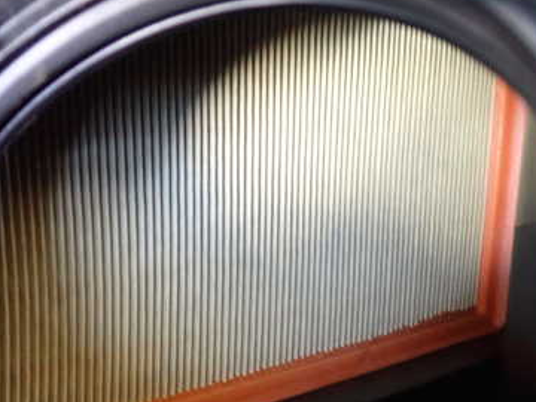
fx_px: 774
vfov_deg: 28.9
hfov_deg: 37.9
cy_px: 265
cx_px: 194
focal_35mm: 50
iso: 640
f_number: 2.3
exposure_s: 1/30
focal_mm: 5.4
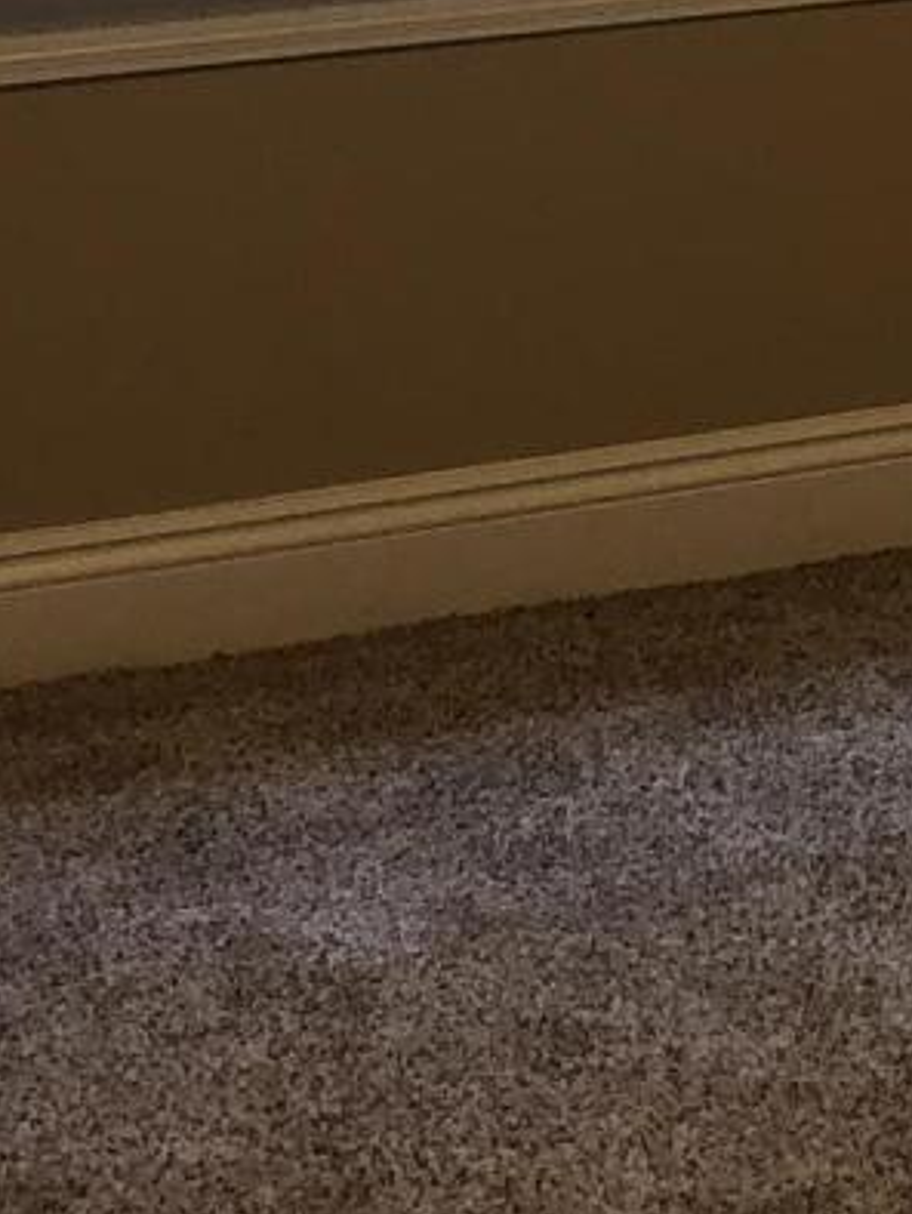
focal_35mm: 142
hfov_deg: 10.0
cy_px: -619
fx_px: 4983
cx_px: 1510
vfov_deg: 13.1
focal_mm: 3.99
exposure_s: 1/15
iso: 64
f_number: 1.8
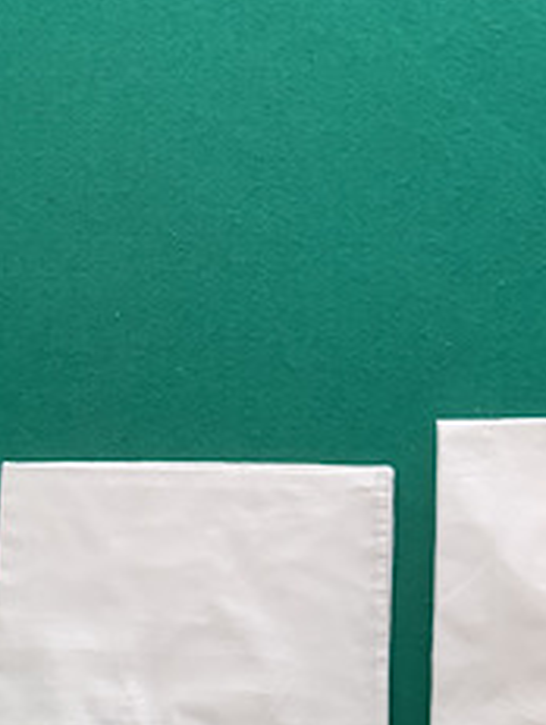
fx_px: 1405
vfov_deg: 27.4
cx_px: 532
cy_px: 712
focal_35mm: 67
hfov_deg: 21.3
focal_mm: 3.3
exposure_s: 1/100
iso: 50
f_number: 2.4
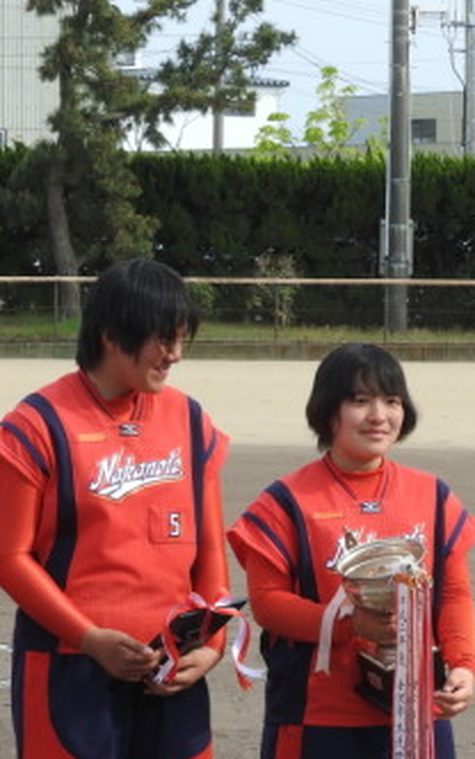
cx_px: 409
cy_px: 503
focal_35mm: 201
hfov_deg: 6.5
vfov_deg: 10.4
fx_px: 4156
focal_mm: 18.8
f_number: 4.8
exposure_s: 1/320
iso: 100
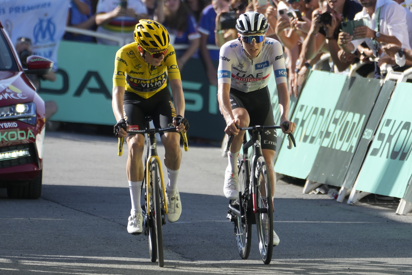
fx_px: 4577
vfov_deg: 3.4
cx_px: 206
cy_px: 138
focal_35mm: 400
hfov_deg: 5.2
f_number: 5.6
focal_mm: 400
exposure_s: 1/1000
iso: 400
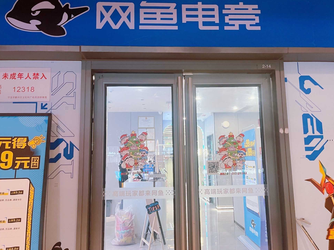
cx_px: 169
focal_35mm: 27
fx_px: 260
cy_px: 124
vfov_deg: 51.3
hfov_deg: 65.3
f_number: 1.6
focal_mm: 5.1
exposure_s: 1/50
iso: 250
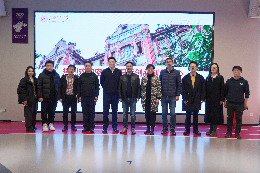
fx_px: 227
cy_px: 86
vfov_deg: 41.7
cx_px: 130
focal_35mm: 32
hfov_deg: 59.5
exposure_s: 1/100
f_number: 4
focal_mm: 21
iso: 160
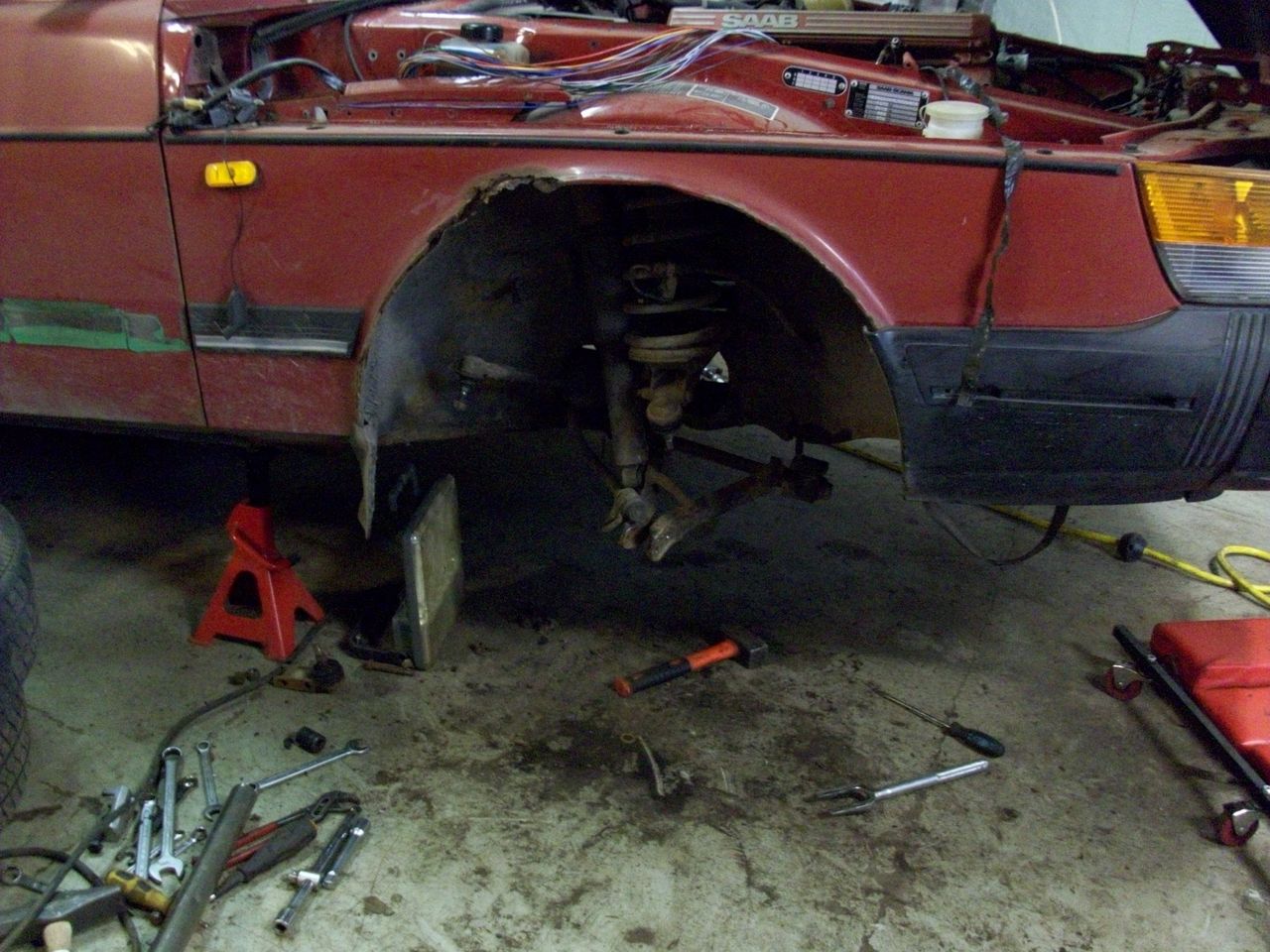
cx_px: 635
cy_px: 476
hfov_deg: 54.0
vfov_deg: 41.8
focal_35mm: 34
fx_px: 1247
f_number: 2.8
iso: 320
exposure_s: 1/8
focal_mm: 5.7
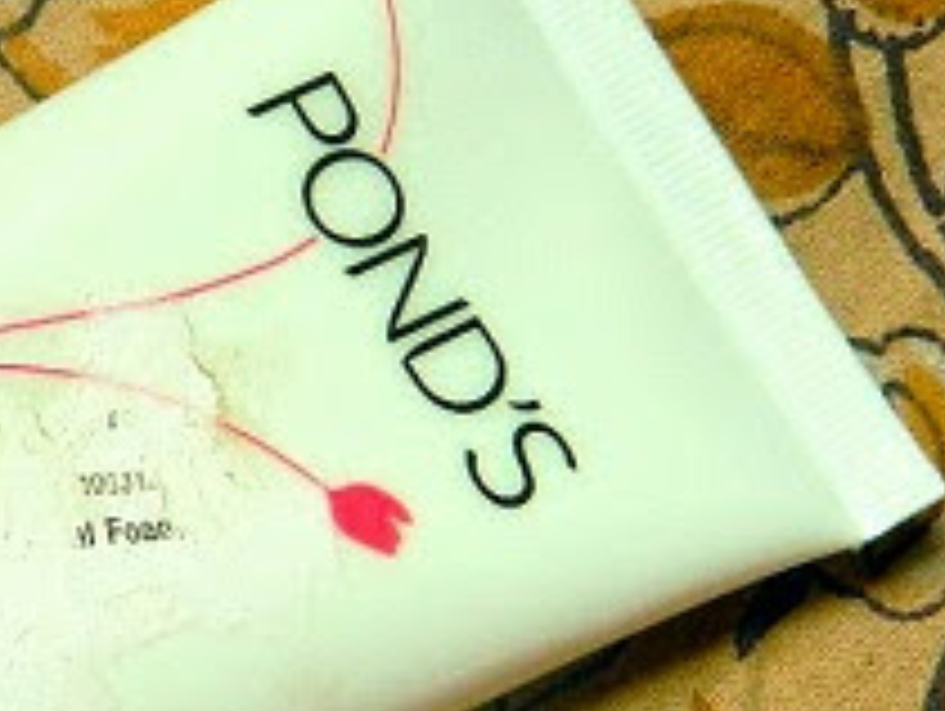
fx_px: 4072
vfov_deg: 9.9
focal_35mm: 149
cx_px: -130
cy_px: 698
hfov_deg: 13.0
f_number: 3.8
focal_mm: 10.2
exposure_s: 1/50
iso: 80
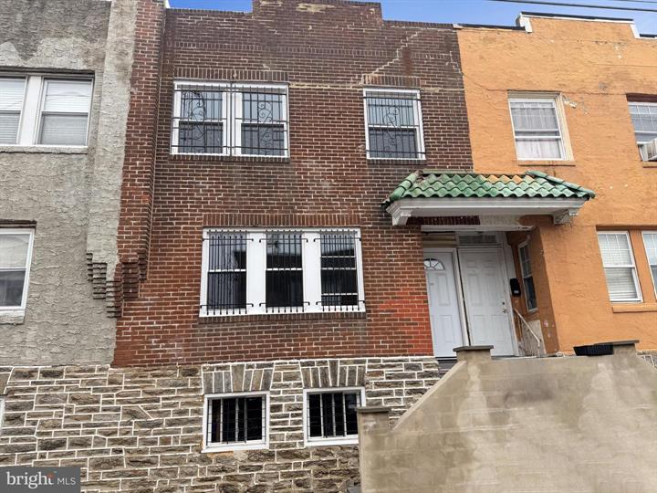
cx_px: 328
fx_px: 456
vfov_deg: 56.8
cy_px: 246
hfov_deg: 71.6
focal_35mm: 24
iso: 80
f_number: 1.78
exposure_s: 1/414
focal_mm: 6.76
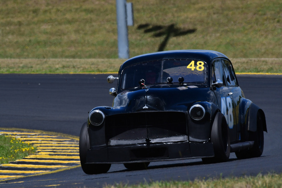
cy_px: 94
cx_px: 141
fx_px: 5877
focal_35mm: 750
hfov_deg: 2.7
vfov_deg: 1.8
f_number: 11
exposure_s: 1/640
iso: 250
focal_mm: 500
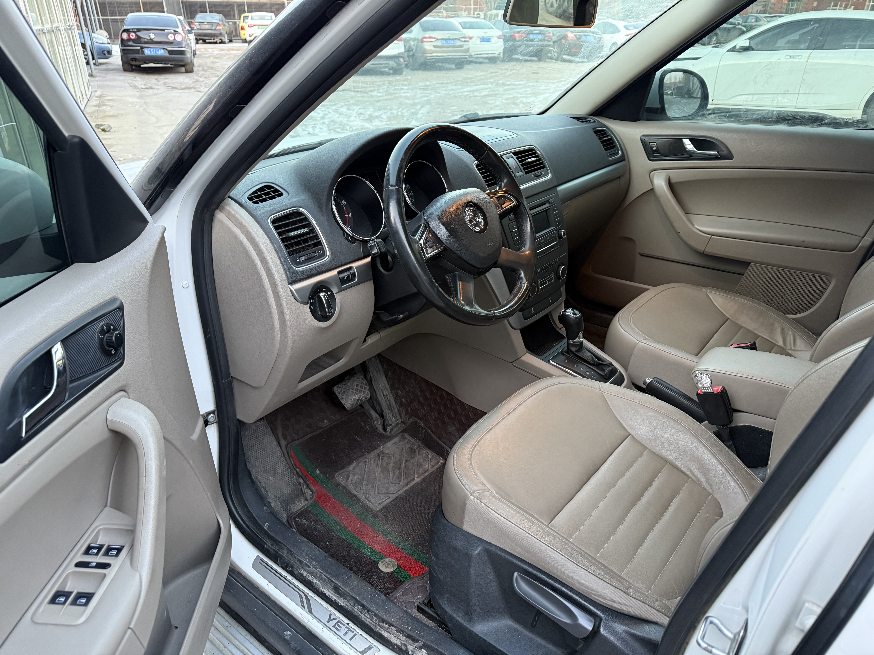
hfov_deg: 71.6
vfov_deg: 56.8
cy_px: 328
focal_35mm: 24
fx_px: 606
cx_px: 437
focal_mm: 6.76
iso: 320
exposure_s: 1/60
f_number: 1.78
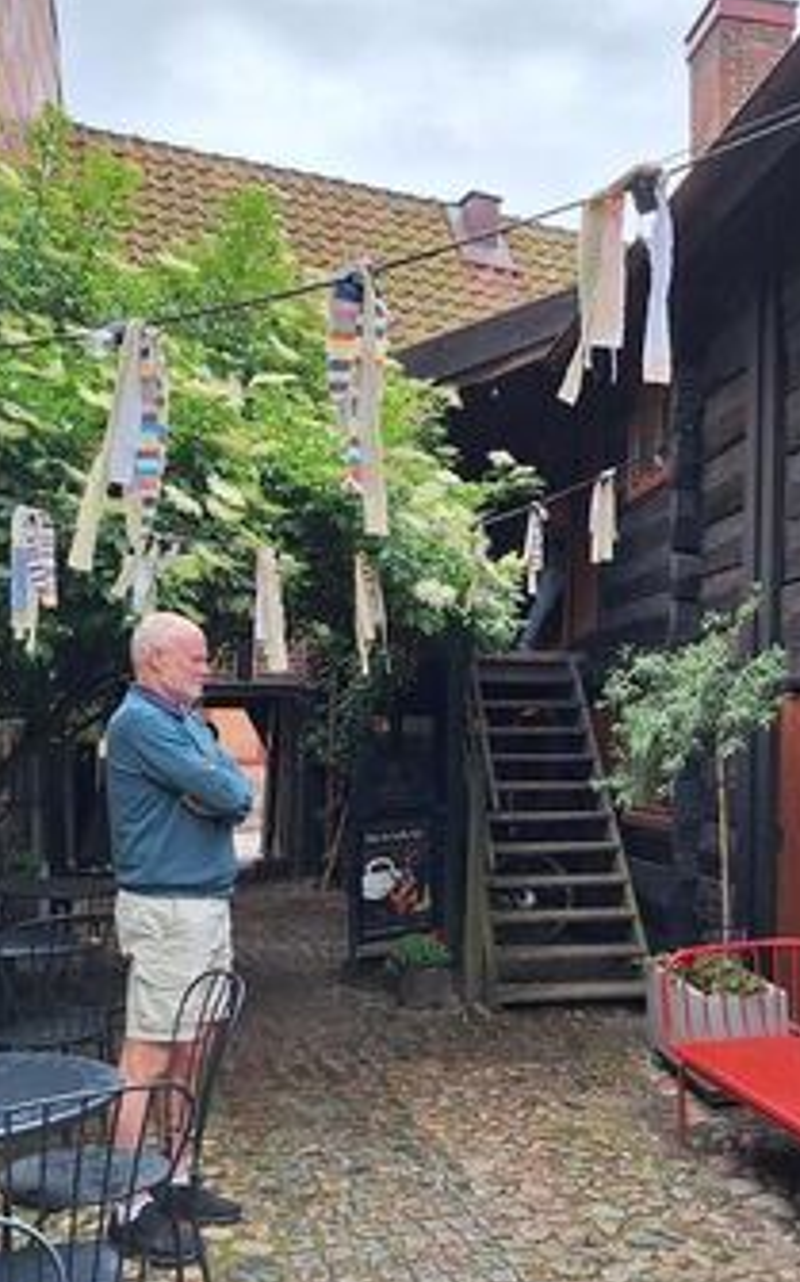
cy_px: 564
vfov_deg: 61.1
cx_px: 570
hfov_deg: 39.8
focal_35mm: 31
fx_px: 1083
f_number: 1.8
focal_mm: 5.54
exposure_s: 1/514
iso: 40
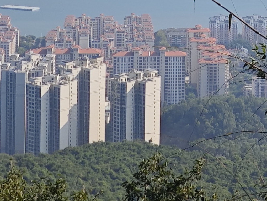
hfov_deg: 10.6
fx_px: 1427
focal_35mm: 185
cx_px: 276
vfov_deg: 7.8
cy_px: -147
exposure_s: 1/2567
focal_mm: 6.55
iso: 50
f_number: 1.6
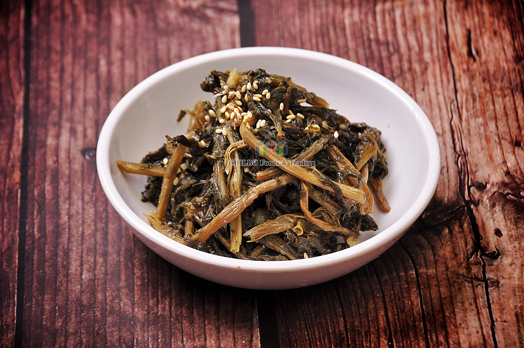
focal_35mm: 202
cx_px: 262
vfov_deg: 6.8
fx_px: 2944
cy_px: 174
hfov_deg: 10.2
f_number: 9
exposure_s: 1/100
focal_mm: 135
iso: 200
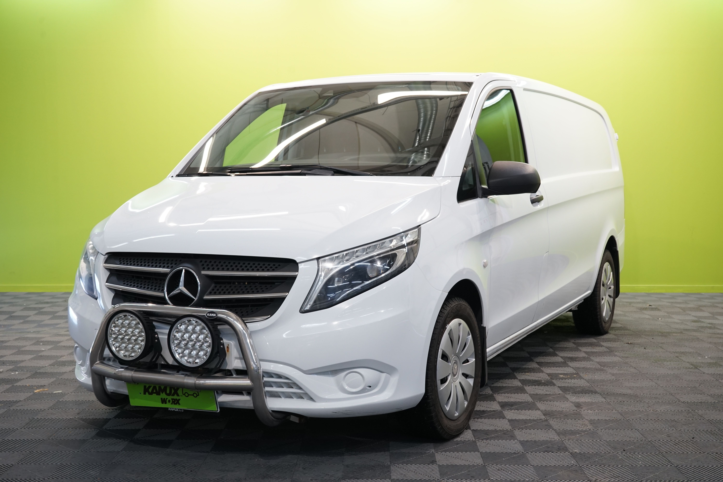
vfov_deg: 28.6
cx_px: 362
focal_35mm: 47
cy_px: 241
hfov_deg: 41.9
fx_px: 944
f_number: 8
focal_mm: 47
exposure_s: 1/25
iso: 800
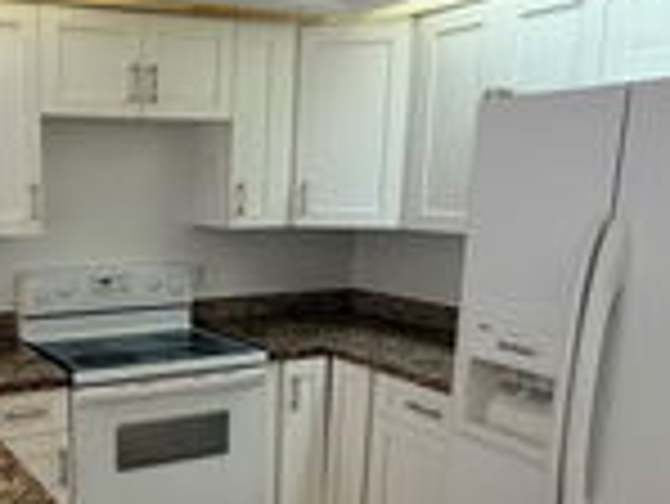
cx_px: 110
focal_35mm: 40
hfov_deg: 43.9
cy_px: 328
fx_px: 775
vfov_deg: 35.7
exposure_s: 1/120
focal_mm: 2.22
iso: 200
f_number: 2.2
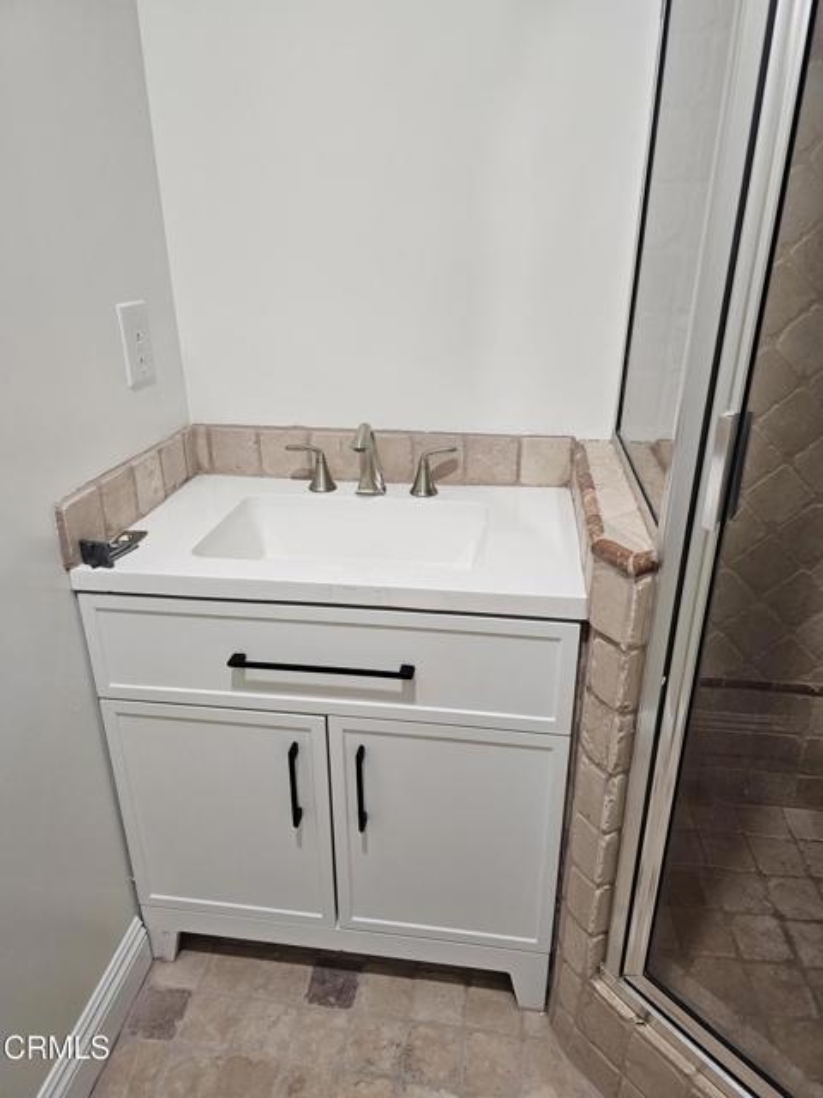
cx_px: 412
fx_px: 729
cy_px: 549
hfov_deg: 58.9
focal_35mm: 23
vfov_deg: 73.9
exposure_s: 1/120
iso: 320
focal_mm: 6.3
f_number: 1.7
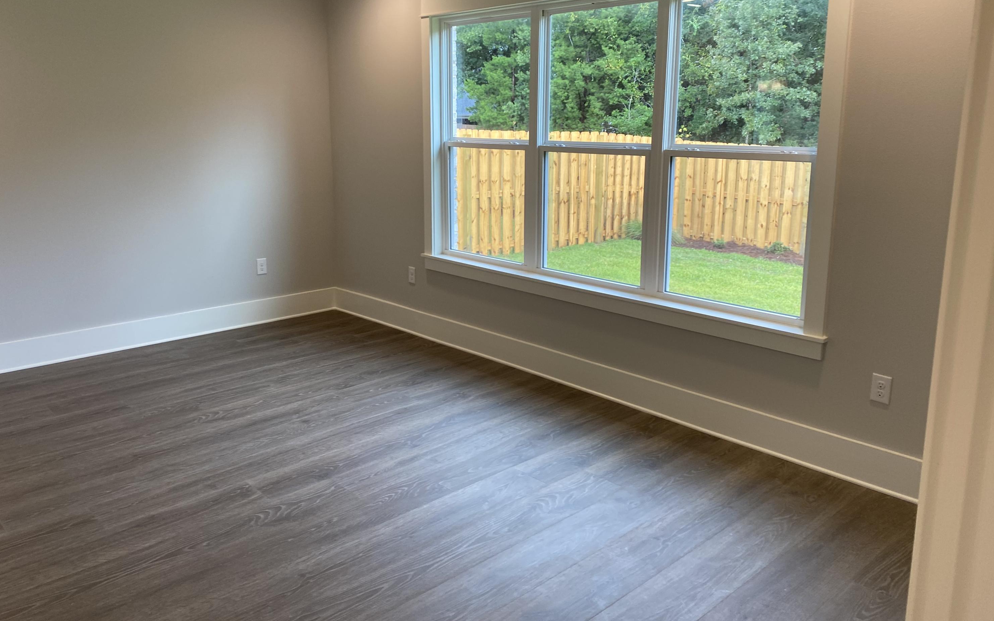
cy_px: 263
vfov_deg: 44.4
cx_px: 504
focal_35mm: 28
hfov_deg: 66.5
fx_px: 759
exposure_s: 1/60
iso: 64
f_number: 1.8
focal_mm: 4.25
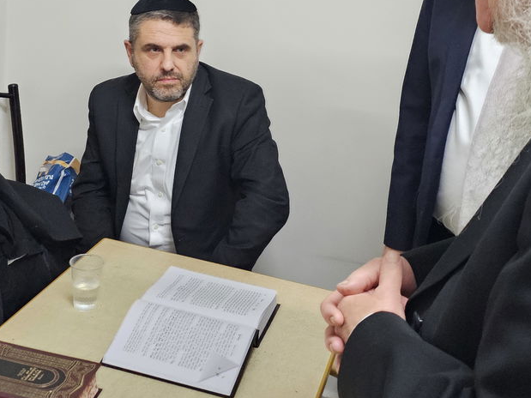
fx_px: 798
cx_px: 224
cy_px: 81
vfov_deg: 27.5
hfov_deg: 36.7
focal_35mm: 52
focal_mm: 6.3
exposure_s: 1/50
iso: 500
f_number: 1.7
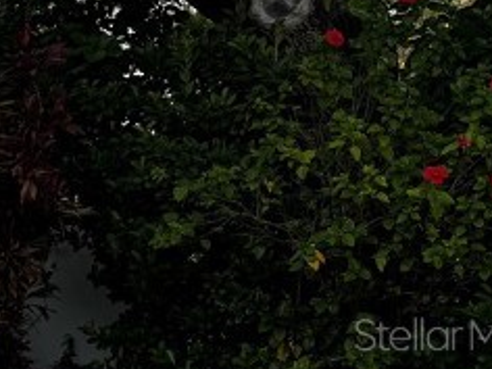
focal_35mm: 104
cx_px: -517
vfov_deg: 14.1
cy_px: 334
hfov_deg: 15.0
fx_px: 1478
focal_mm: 6.76
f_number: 1.78
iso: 80
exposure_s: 1/280
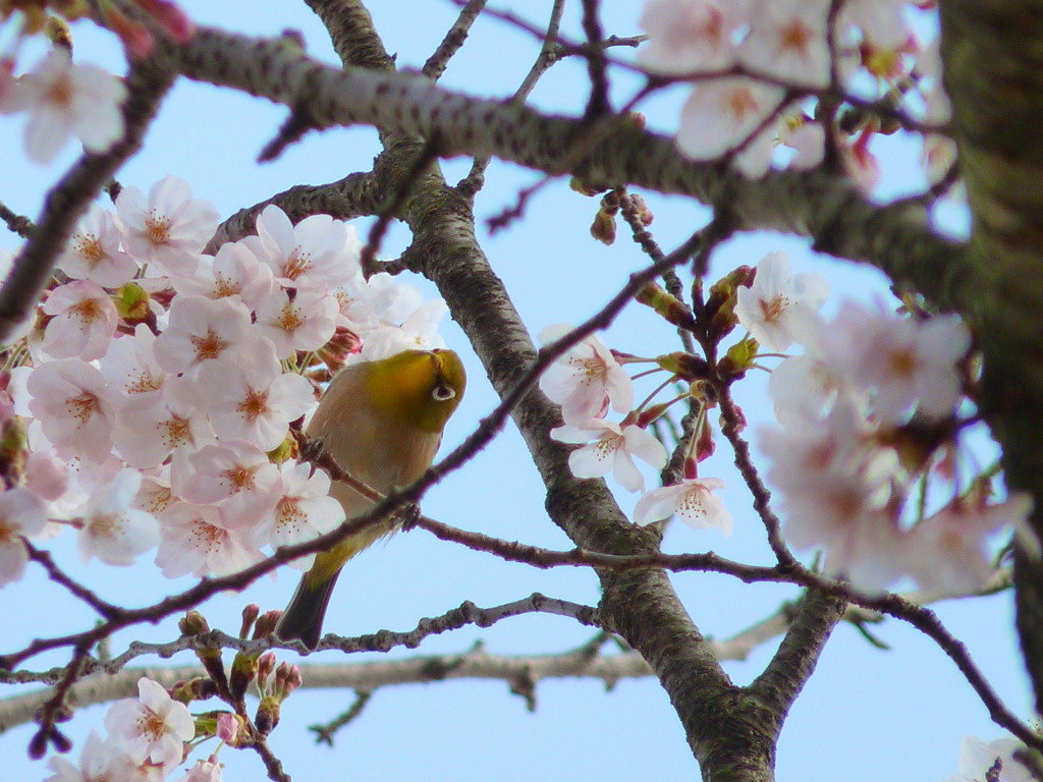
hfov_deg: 2.3
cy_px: 391
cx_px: 522
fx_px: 26485
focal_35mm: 879
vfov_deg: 1.7
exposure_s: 1/125
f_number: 4.4
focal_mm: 86.4
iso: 125
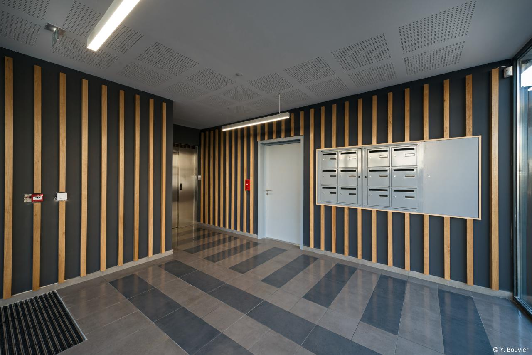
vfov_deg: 81.2
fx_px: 207
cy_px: 178
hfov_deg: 104.2
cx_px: 266
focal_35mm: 14
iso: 200
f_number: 9
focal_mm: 14
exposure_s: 1/25
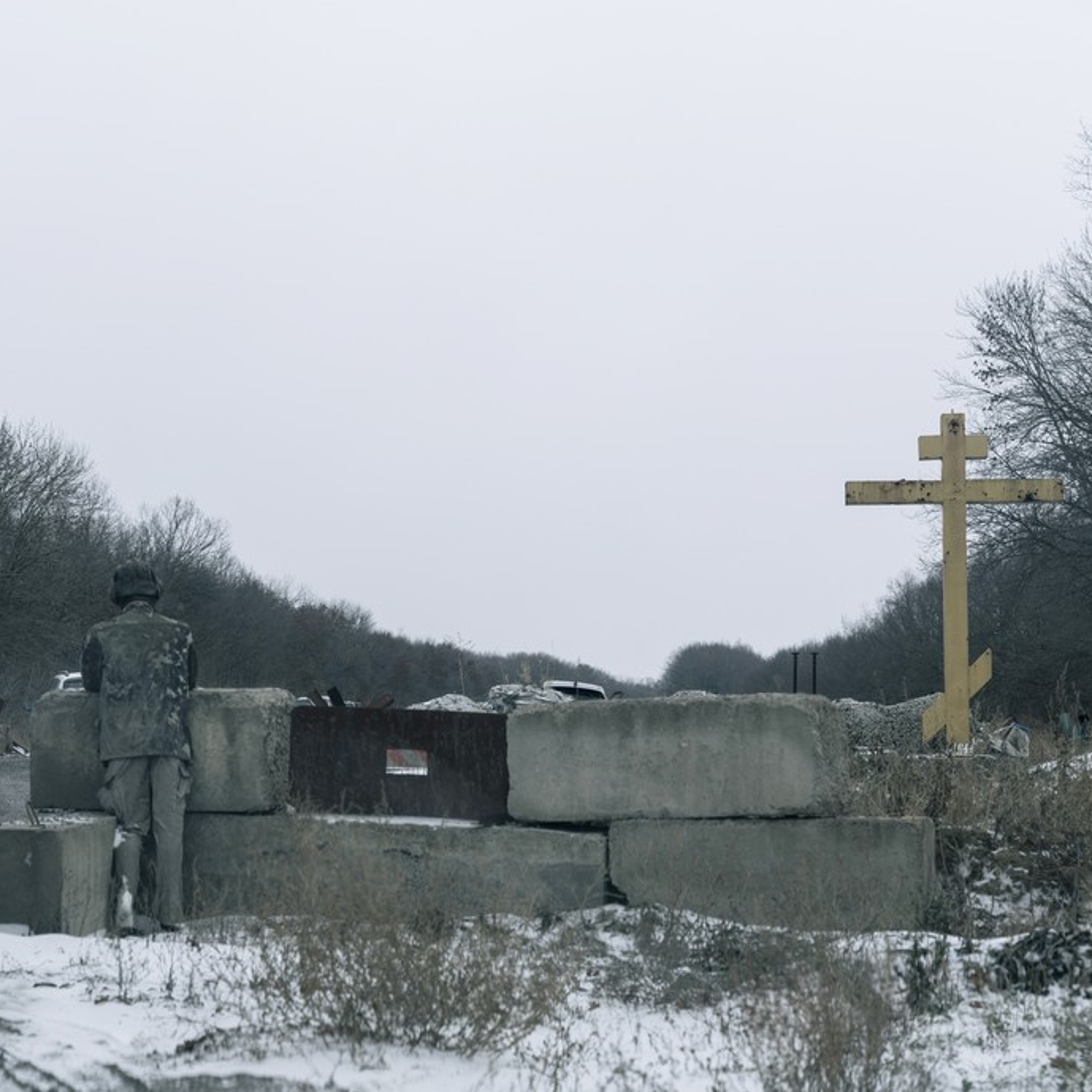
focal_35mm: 94
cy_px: 545
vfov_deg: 18.5
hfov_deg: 18.5
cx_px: 523
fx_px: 3355
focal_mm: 100
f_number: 6.4
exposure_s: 1/160
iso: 250
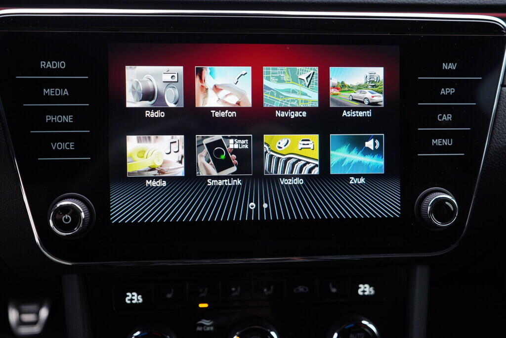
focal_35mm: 36
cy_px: 169
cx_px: 253
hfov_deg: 53.1
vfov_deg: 36.9
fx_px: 506
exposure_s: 1/50
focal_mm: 24
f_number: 3.2
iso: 125
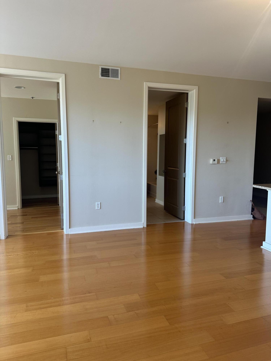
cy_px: 180
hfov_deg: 56.8
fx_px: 251
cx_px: 136
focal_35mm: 24
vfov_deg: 71.6
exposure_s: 1/120
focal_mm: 6.86
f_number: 1.78
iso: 125
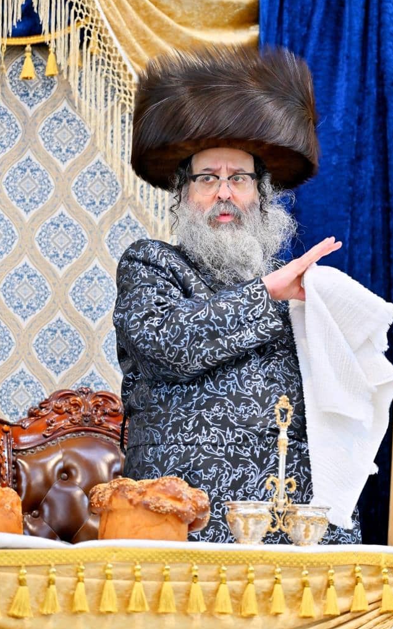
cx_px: 198
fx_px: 2108
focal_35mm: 123
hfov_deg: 10.6
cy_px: 313
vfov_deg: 17.0
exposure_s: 1/160
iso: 640
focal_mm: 120
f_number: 4
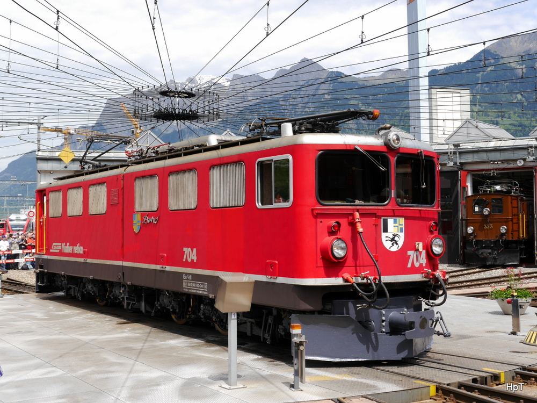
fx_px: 745
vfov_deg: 30.3
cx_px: 268
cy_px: 202
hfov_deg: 39.7
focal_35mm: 48
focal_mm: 24
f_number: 8
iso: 160
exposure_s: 1/320
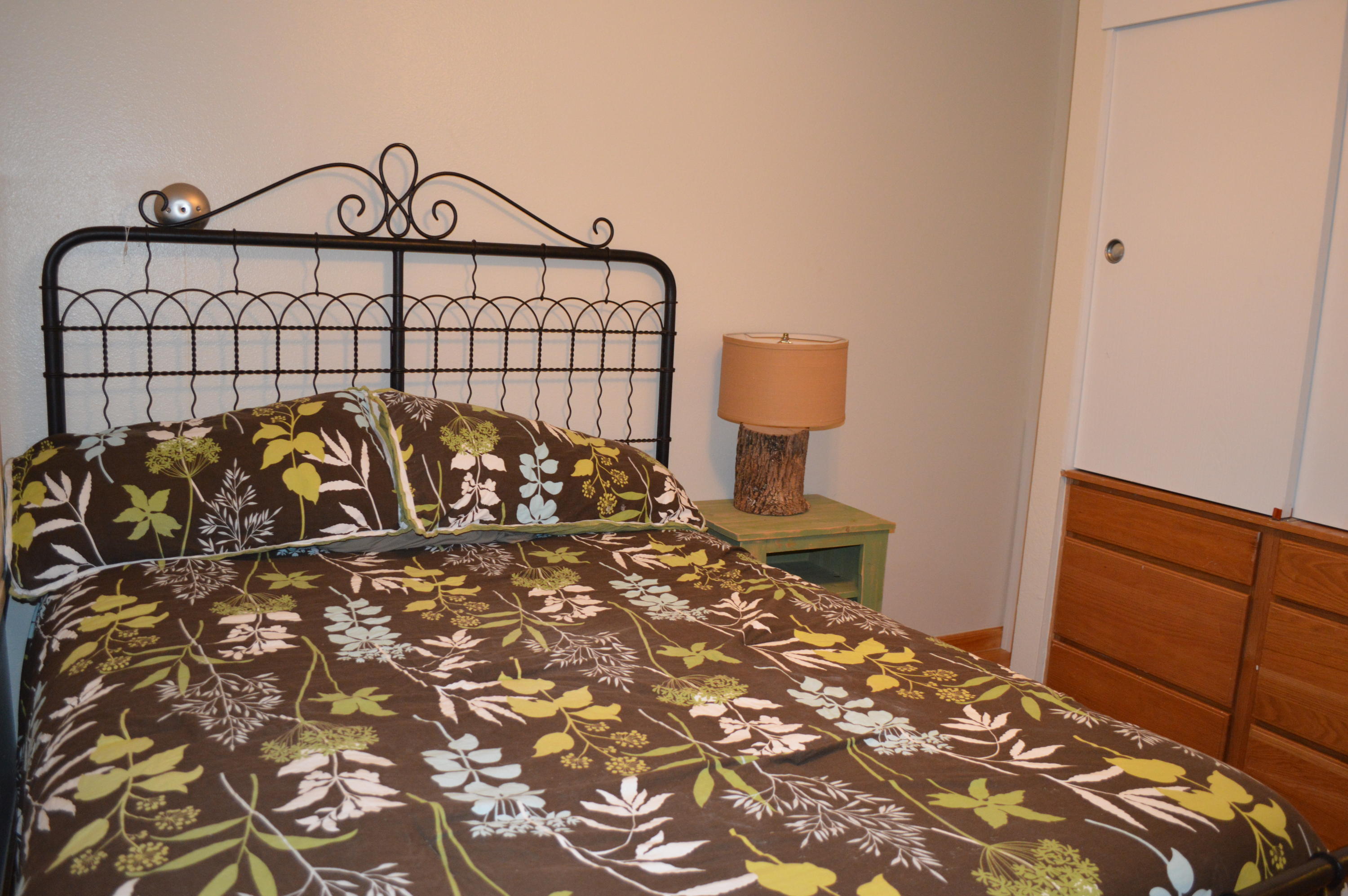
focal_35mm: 27
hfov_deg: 67.4
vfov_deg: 47.8
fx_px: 1010
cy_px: 448
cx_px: 674
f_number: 3.5
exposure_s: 1/60
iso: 1100
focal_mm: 18
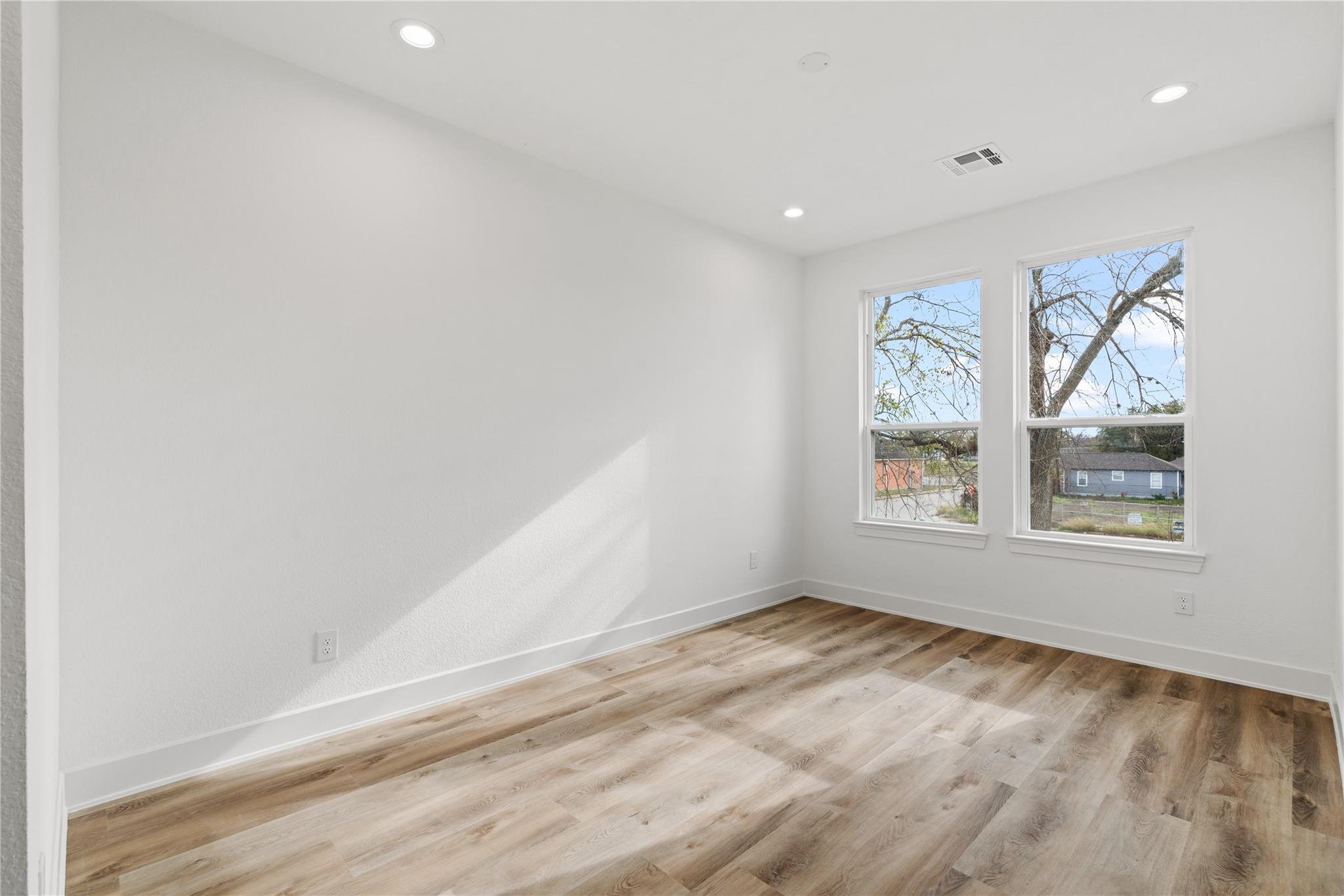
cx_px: 672
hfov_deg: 96.7
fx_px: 597
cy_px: 448
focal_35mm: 16
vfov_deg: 73.7
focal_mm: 16
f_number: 9
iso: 200
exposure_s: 1/20
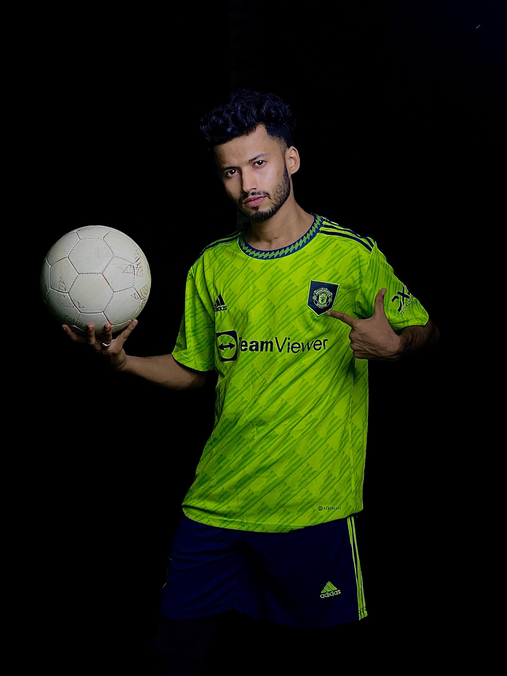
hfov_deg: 19.1
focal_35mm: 77
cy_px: 338
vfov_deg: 25.3
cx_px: 254
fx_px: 1504
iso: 400
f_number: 2.8
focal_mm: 9
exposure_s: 1/40
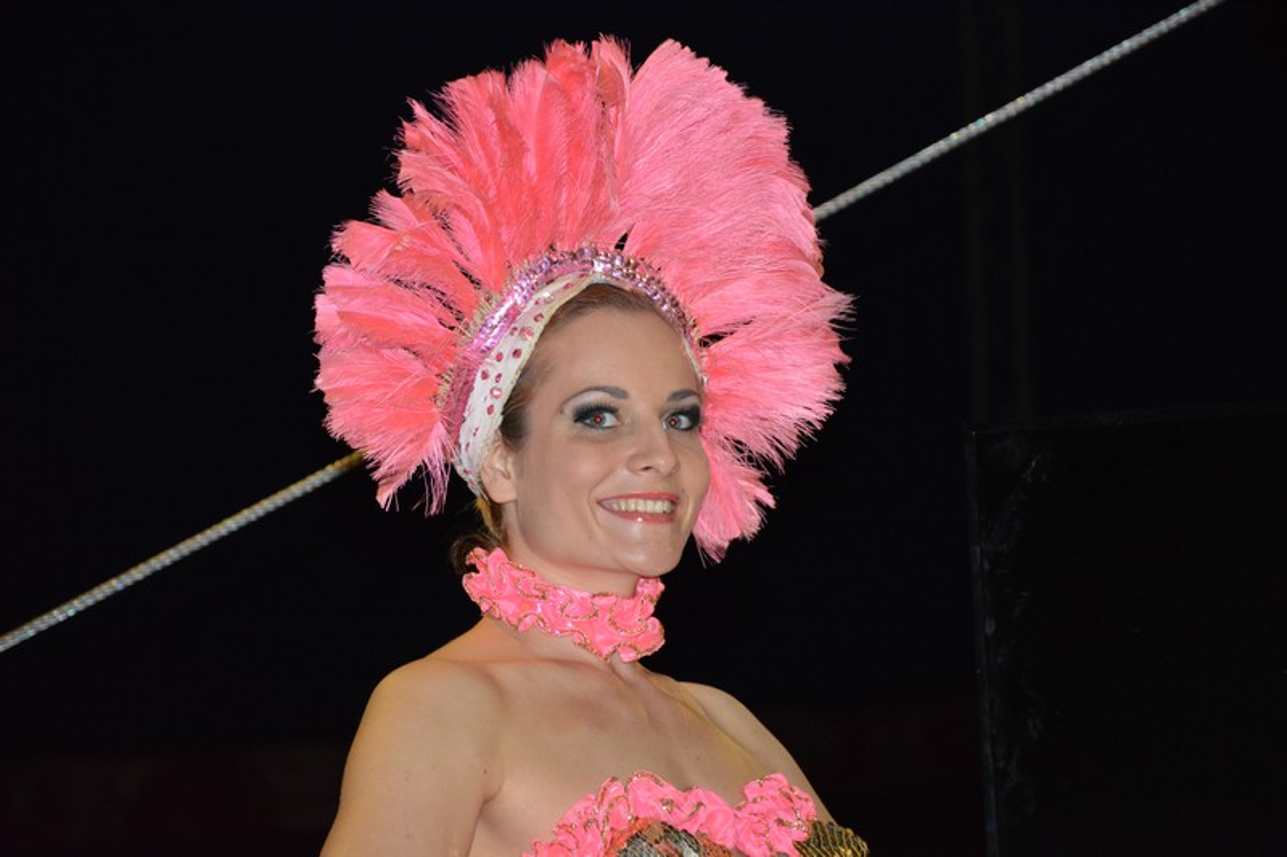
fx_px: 5629
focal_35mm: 158
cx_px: 644
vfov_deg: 8.7
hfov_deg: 13.0
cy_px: 428
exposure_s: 1/60
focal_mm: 105
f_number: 5.6
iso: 3200
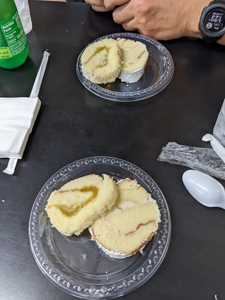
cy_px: 150
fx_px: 234
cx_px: 112
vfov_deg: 65.3
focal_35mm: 27
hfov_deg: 51.4
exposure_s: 1/24
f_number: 1.73
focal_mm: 4.38
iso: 101
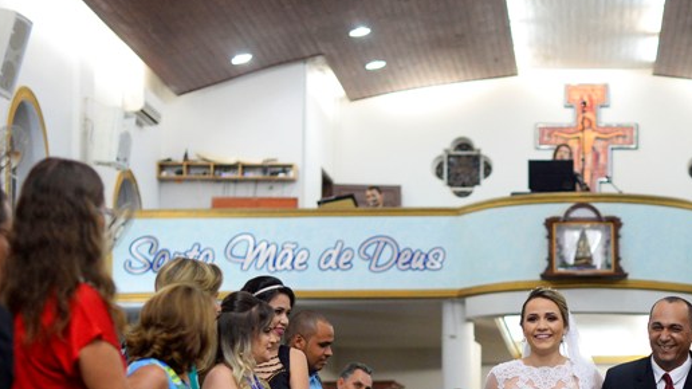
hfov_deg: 20.2
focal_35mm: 104
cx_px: 601
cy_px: 364
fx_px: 1908
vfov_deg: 11.6
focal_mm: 50
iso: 2000
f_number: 2.4
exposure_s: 1/180
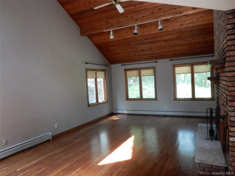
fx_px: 170
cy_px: 88
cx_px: 118
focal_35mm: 25
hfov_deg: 69.4
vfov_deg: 54.9
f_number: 3.7
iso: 400
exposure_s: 1/30
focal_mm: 4.5
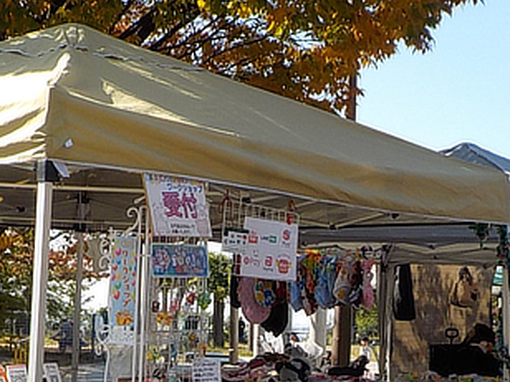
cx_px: 257
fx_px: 1149
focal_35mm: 78
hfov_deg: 25.0
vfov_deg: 18.7
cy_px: 311
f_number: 3.3
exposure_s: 1/800
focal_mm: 4.1
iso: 125
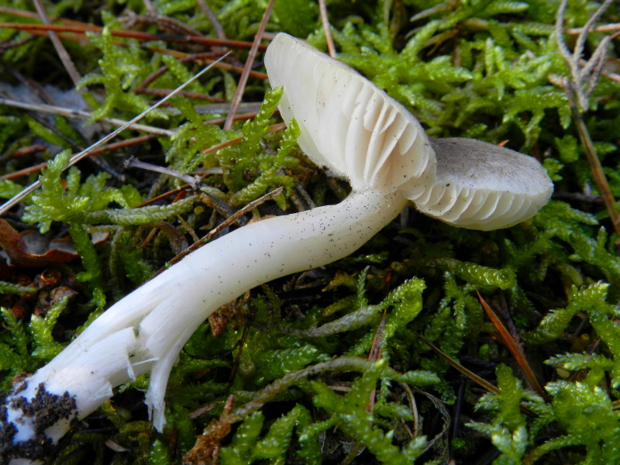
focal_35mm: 46
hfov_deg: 41.2
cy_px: 232
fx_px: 824
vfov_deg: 31.5
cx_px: 310
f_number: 4.5
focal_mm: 8.1
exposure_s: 1/50
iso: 160
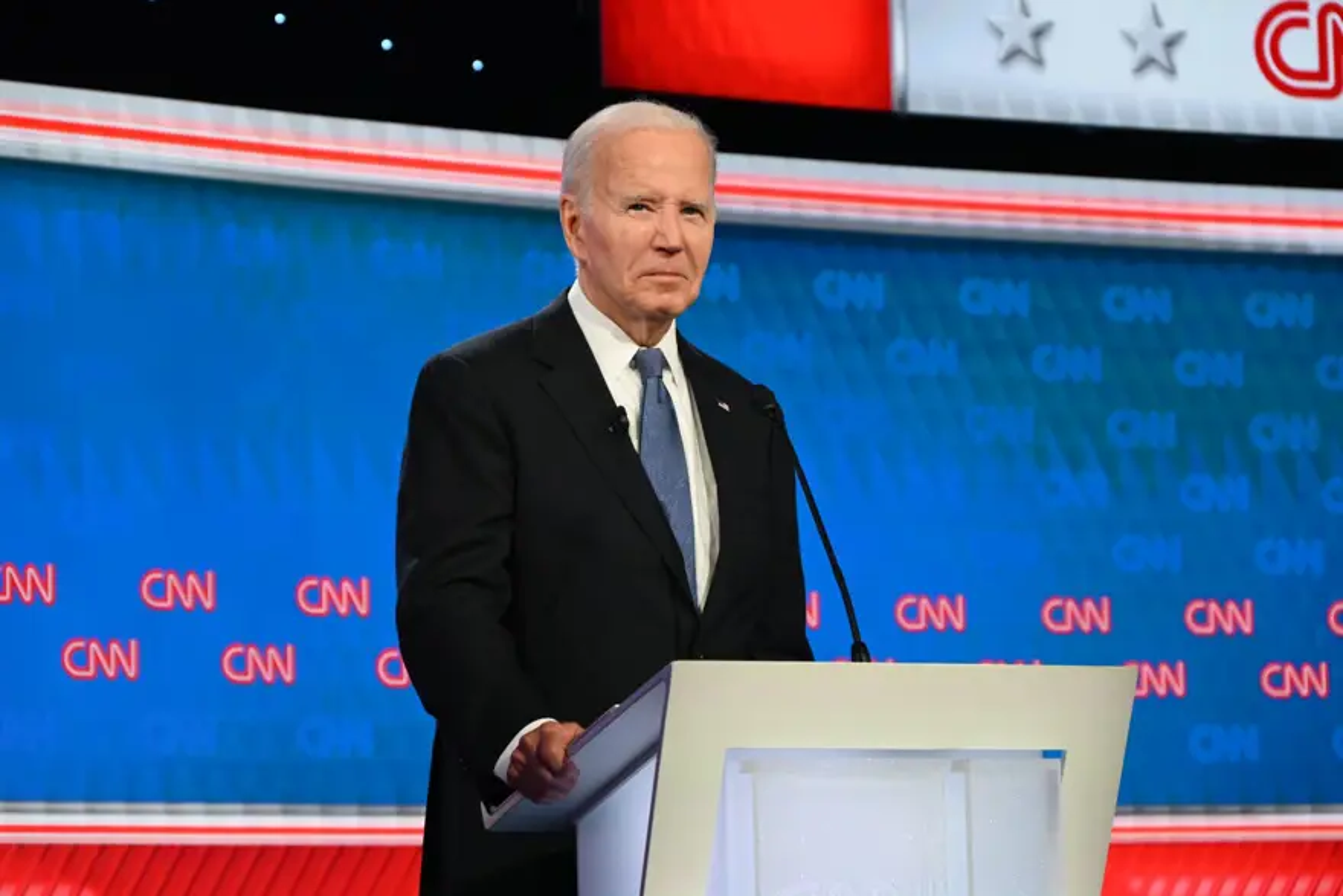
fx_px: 4477
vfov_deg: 11.4
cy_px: 448
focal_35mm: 120
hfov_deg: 17.1
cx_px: 672
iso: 3600
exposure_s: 1/125
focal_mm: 120
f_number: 6.3
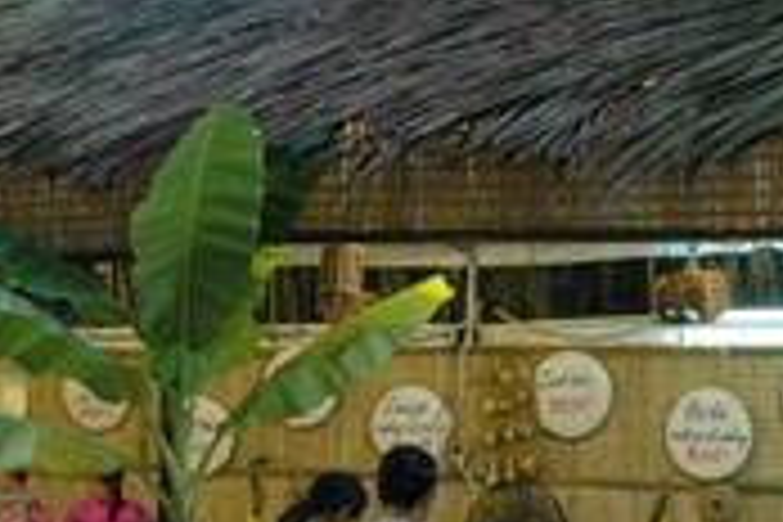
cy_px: 385
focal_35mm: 86
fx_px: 1870
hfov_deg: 23.3
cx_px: 148
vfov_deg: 15.8
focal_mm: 20
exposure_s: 1/40
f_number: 4.5
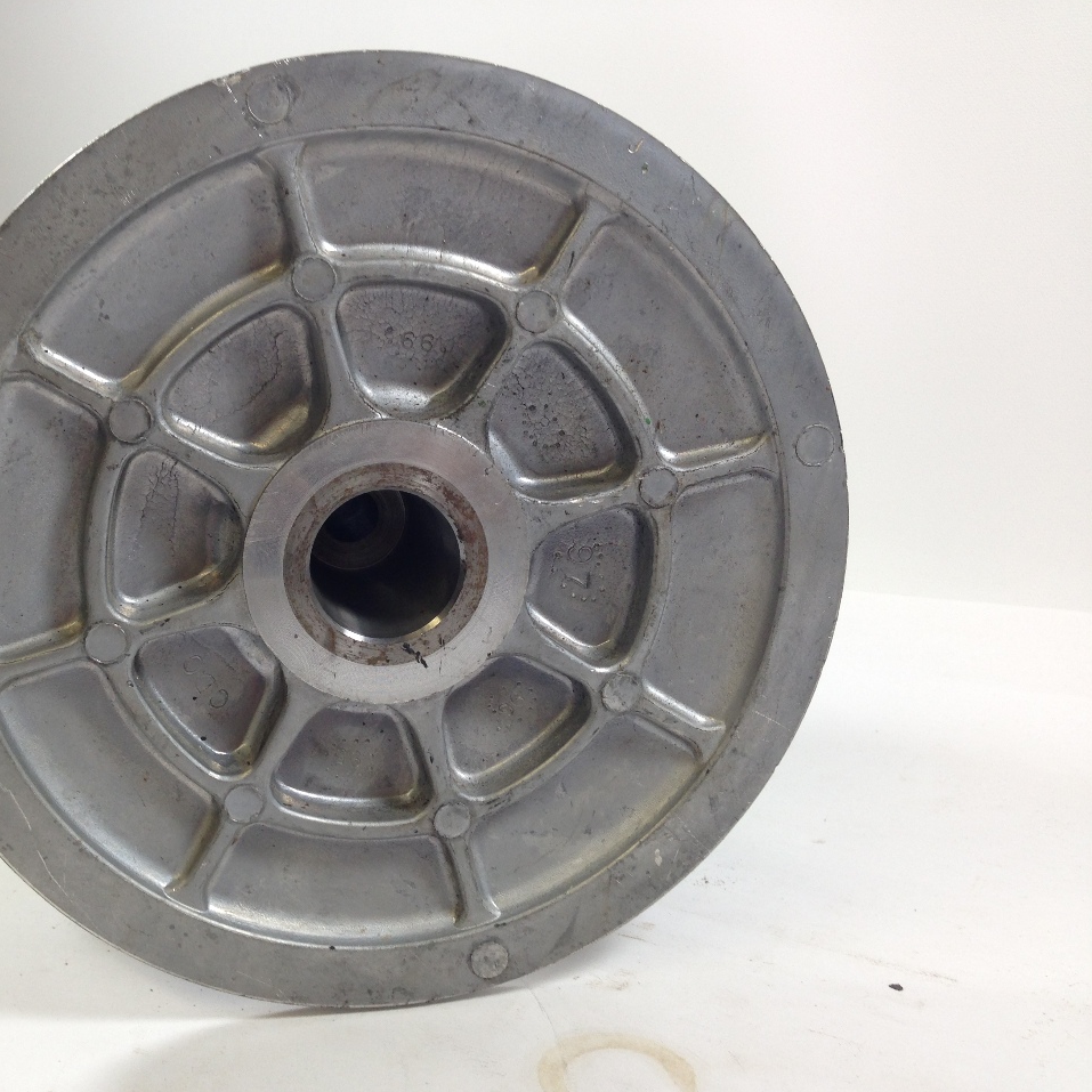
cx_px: 363
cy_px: 547
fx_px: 1392
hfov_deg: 42.3
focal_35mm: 39
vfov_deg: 42.8
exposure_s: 1/60
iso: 64
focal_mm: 4.12
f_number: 2.4
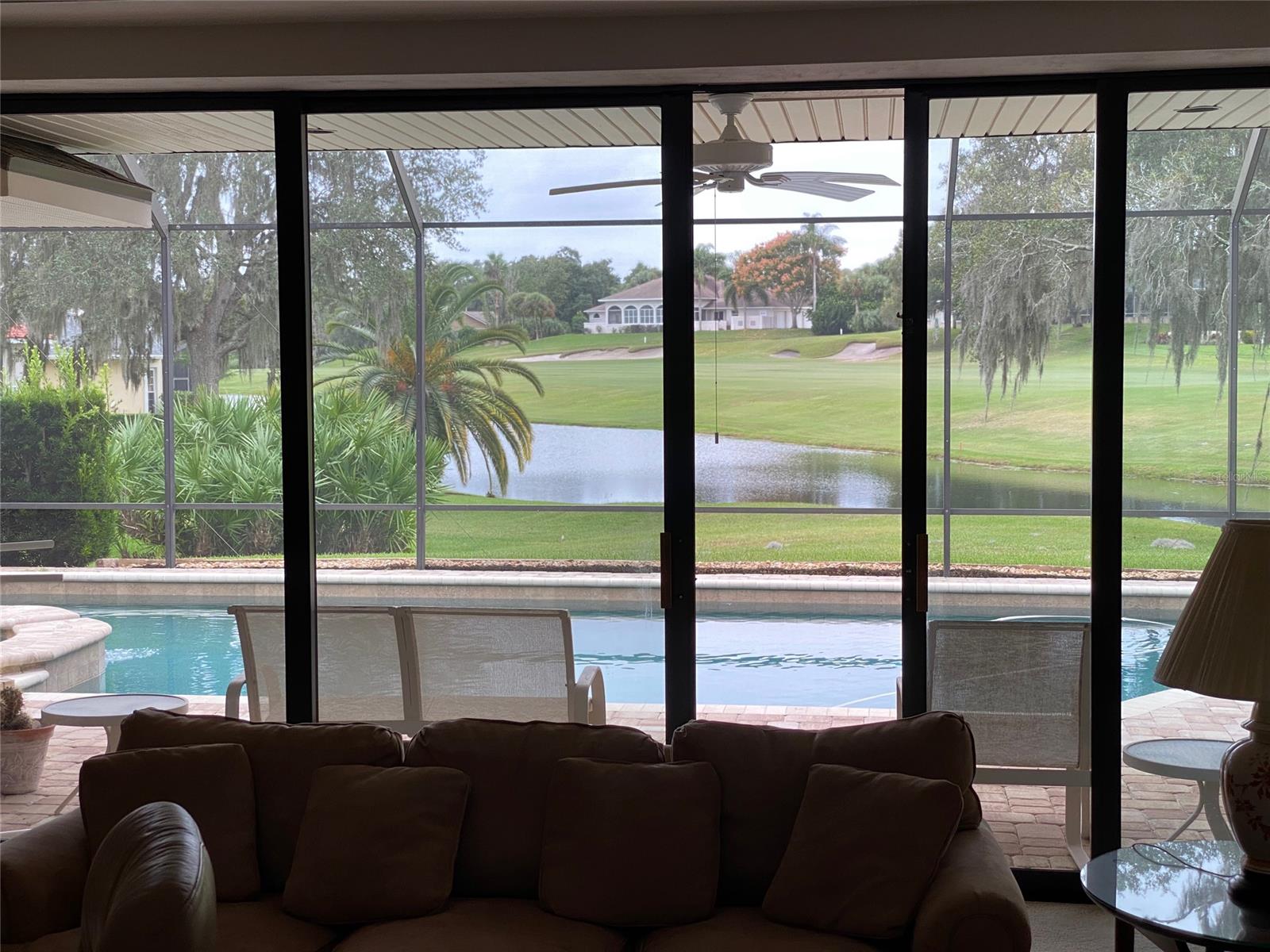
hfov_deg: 36.8
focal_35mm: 52
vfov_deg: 28.0
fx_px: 1908
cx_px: 635
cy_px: 476
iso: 50
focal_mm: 6
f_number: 2
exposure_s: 1/122
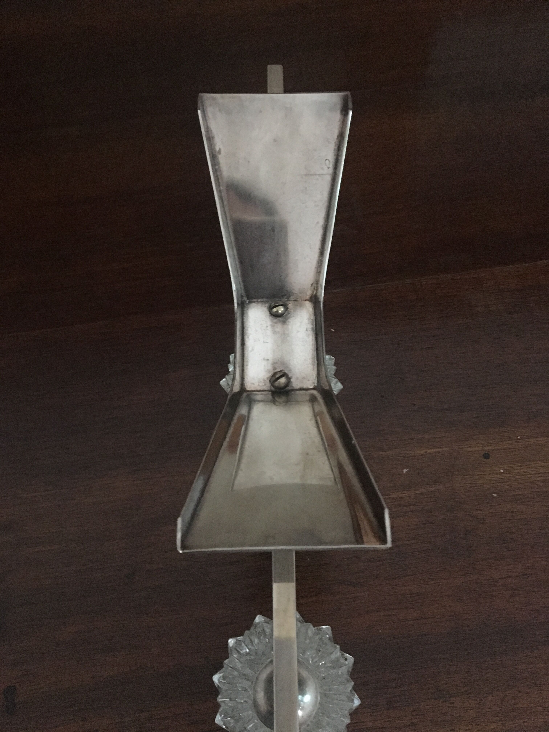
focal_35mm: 29
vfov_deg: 61.7
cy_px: 366
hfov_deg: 48.2
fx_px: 613
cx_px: 274
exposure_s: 1/17
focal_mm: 4.15
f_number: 2.2
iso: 640
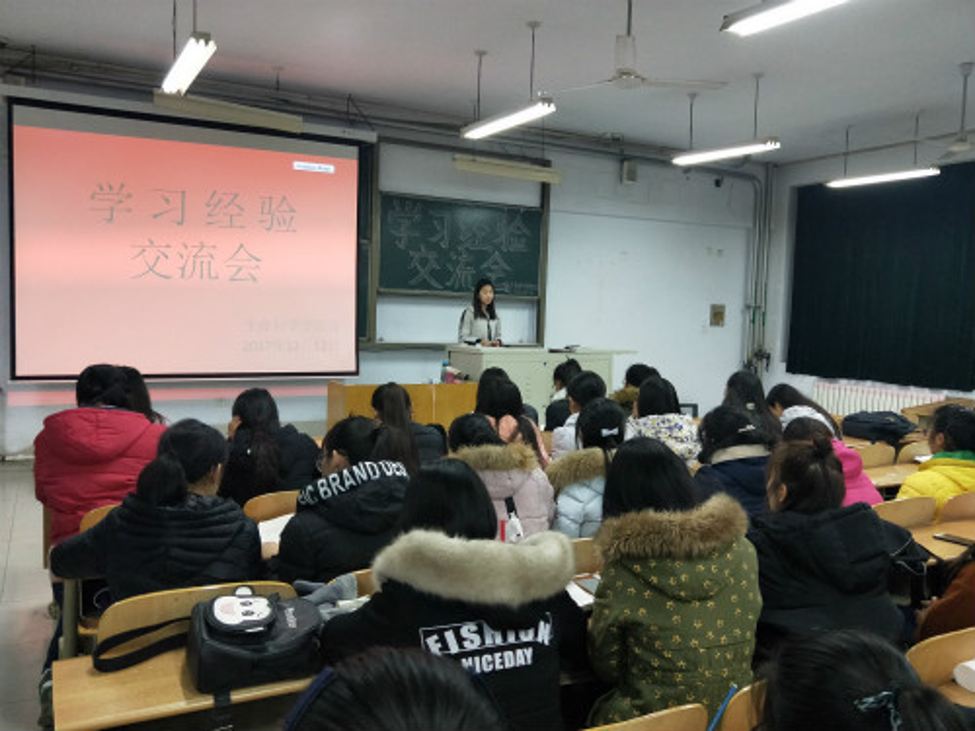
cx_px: 488
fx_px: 704
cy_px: 366
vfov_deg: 54.9
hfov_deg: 69.4
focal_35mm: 25
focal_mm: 4.27
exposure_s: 1/50
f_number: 1.7
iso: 217
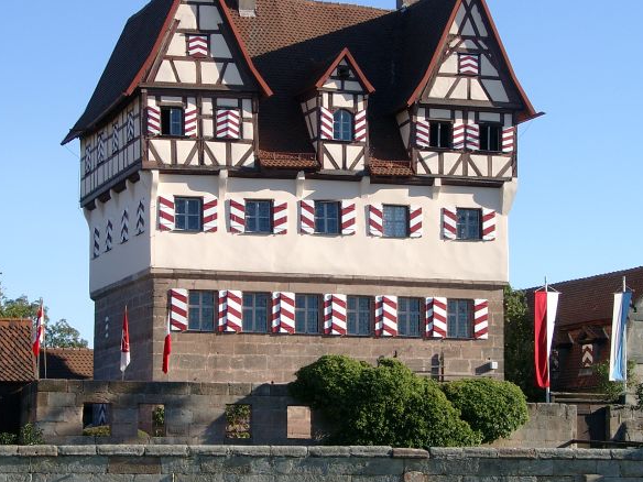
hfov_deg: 19.6
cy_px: 223
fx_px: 1858
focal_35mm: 100
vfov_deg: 14.8
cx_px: 305
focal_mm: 15.12
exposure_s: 1/366
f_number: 4
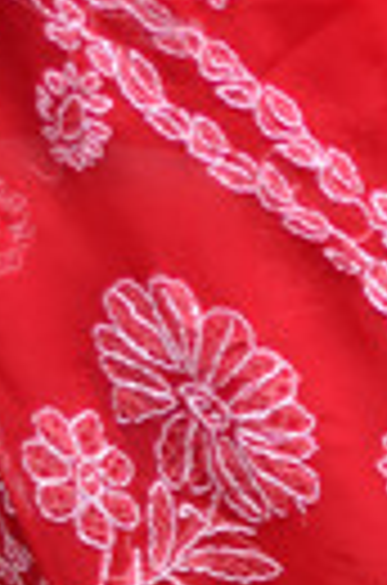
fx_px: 4685
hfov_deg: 4.6
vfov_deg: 7.1
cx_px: 945
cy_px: 529
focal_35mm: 289
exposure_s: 1/160
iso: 100
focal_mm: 50
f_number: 1.8
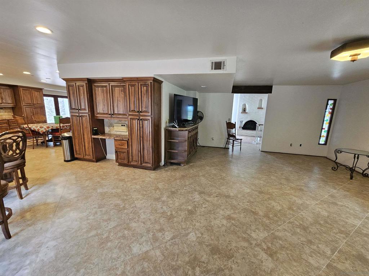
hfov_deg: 106.2
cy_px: 138
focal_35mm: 13
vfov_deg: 89.9
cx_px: 184
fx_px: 139
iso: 320
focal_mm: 2.2
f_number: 2.2
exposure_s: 1/60
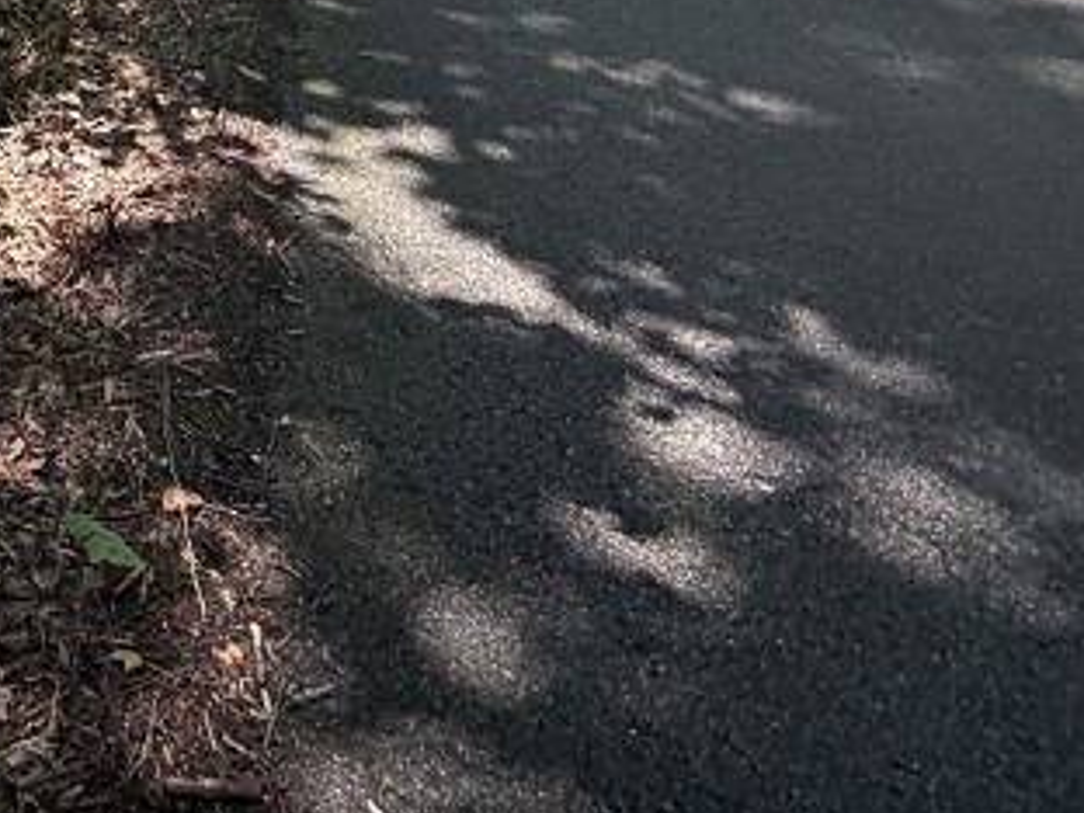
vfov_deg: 24.7
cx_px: -323
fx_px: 1440
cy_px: -389
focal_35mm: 46
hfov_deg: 31.7
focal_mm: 2.22
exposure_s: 1/210
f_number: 2.2
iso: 50
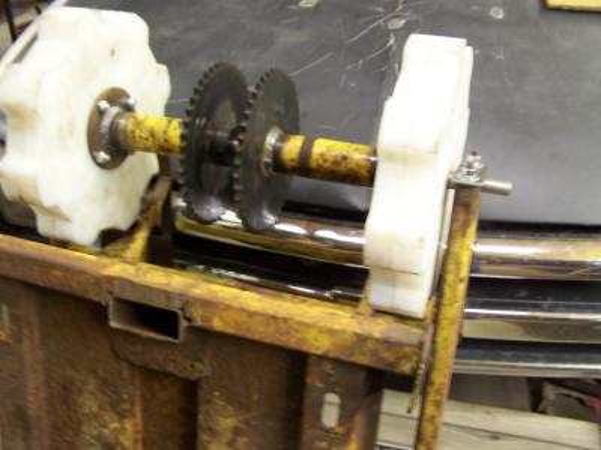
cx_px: 300
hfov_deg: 49.0
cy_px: 225
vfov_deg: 37.7
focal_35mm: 38
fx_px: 660
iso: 160
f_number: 2.8
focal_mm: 6.3
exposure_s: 1/8
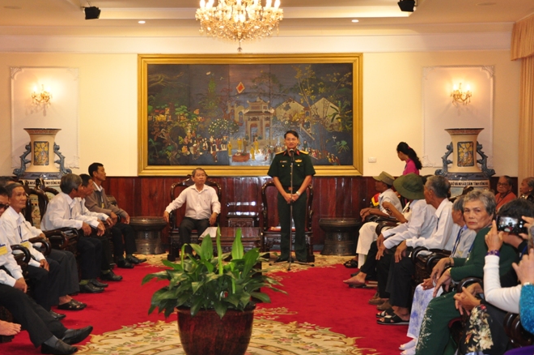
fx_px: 942
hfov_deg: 31.6
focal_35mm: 64
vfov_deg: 21.3
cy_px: 160
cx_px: 227
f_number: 4.5
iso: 1000
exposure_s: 1/100
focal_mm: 35
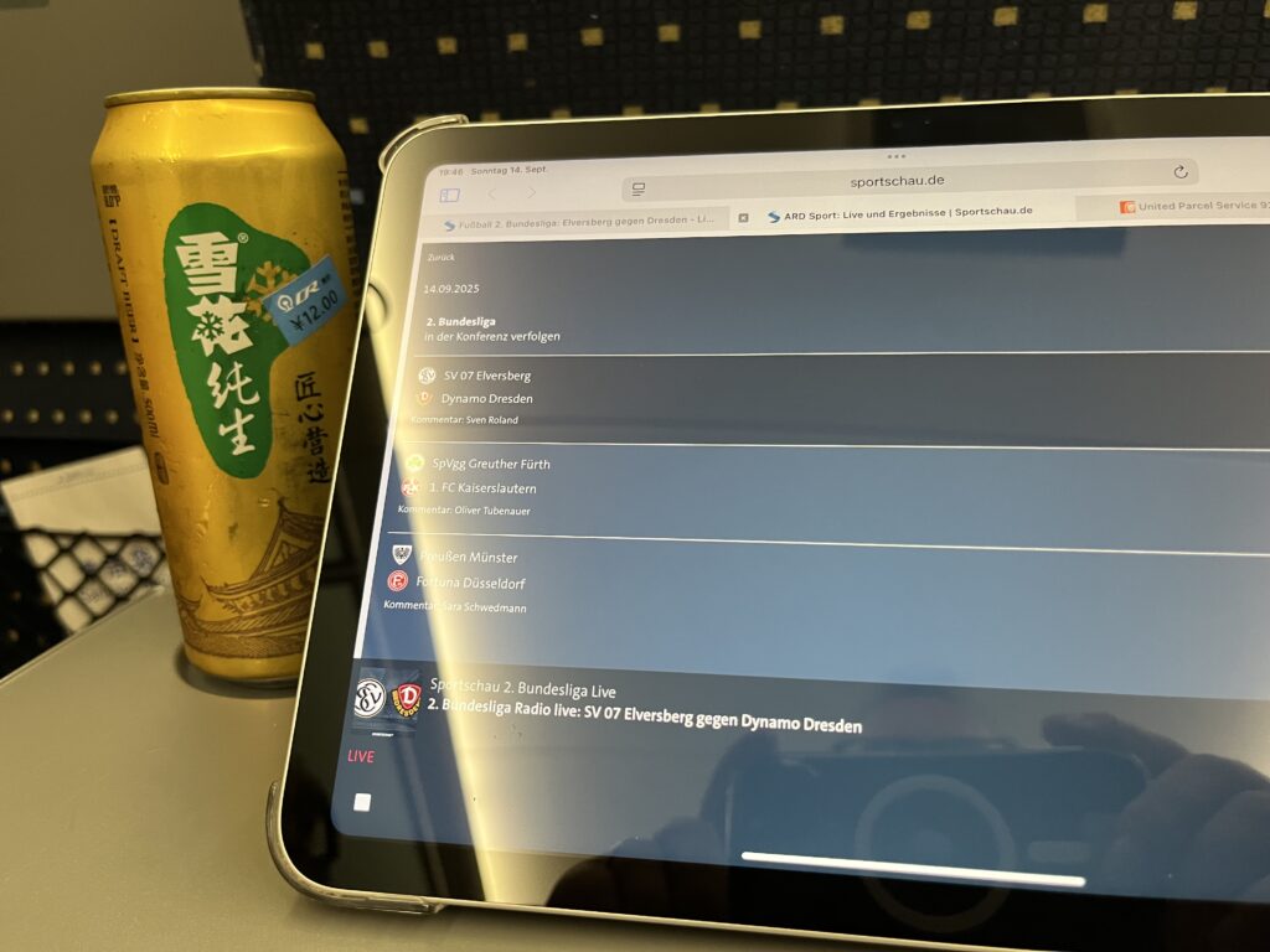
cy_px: 476
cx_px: 635
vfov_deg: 53.1
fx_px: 954
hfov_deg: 67.3
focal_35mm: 26
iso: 250
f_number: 1.6
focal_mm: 5.1
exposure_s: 1/60
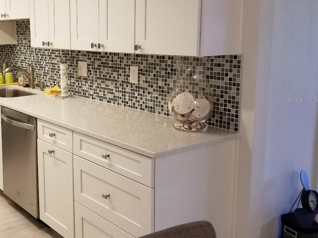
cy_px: 99
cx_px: 51
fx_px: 404
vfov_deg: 32.8
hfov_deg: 40.6
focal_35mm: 44
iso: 125
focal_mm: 4.3
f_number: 1.7
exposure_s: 1/60
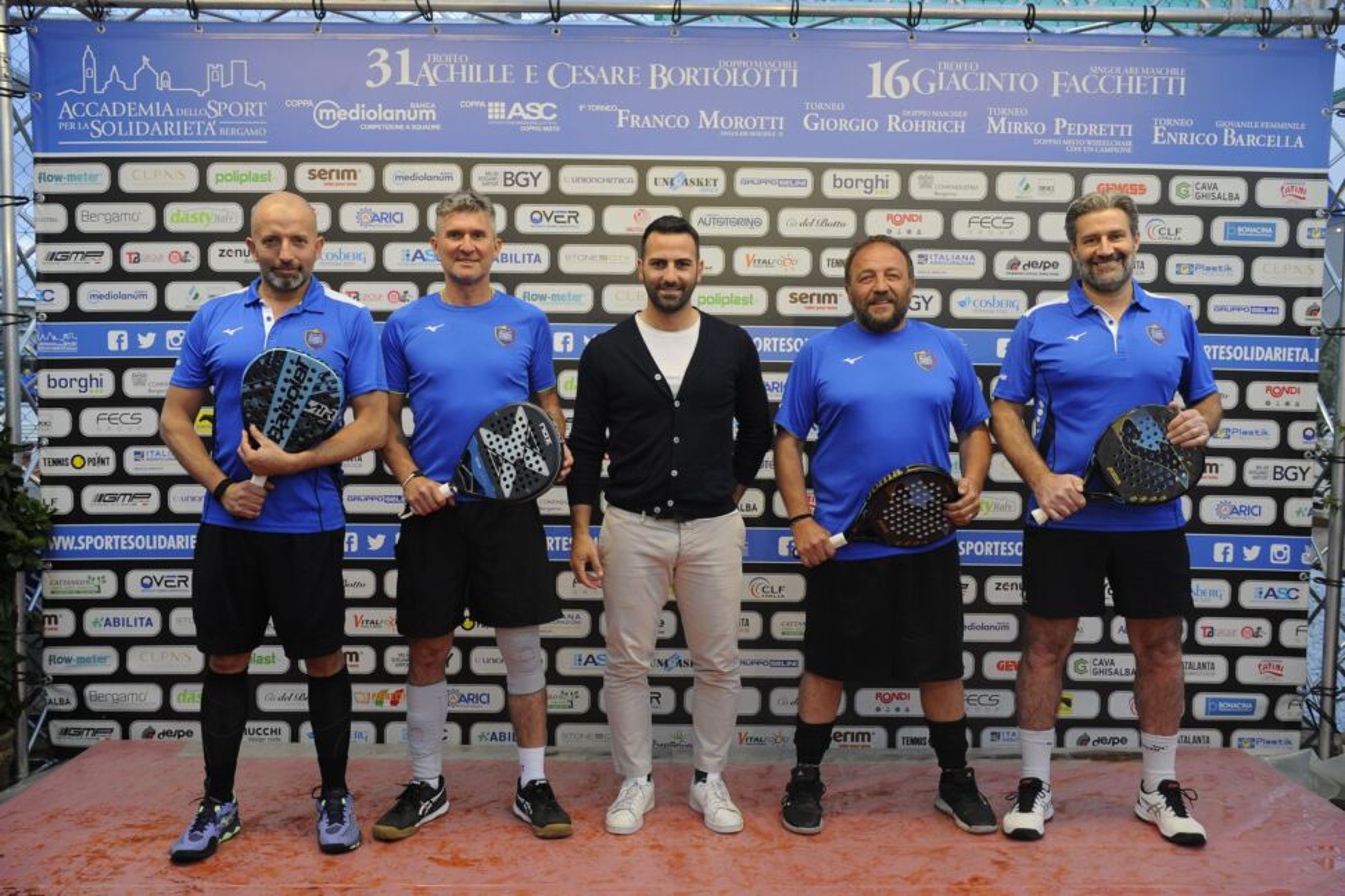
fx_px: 1195
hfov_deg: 58.7
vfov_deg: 41.1
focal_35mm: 32
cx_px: 672
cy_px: 448
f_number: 5.6
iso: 1250
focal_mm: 32
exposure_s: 1/125
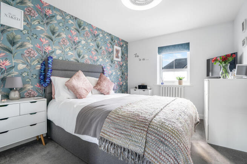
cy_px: 82
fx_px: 110
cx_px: 124
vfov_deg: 73.8
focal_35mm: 16
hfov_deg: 96.7
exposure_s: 1/25
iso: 400
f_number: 8
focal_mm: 16
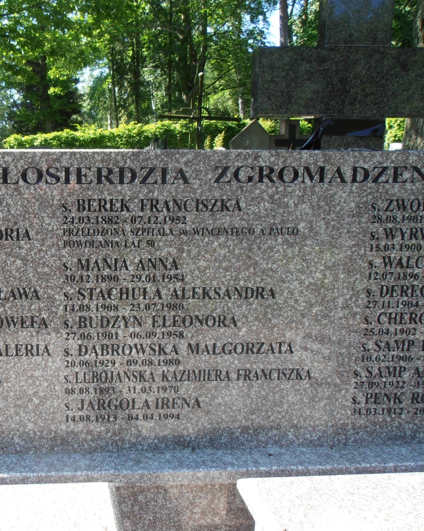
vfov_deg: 55.7
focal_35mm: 32
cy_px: 269
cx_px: 69
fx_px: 502
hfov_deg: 43.1
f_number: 3
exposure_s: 1/200
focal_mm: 4.2
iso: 80
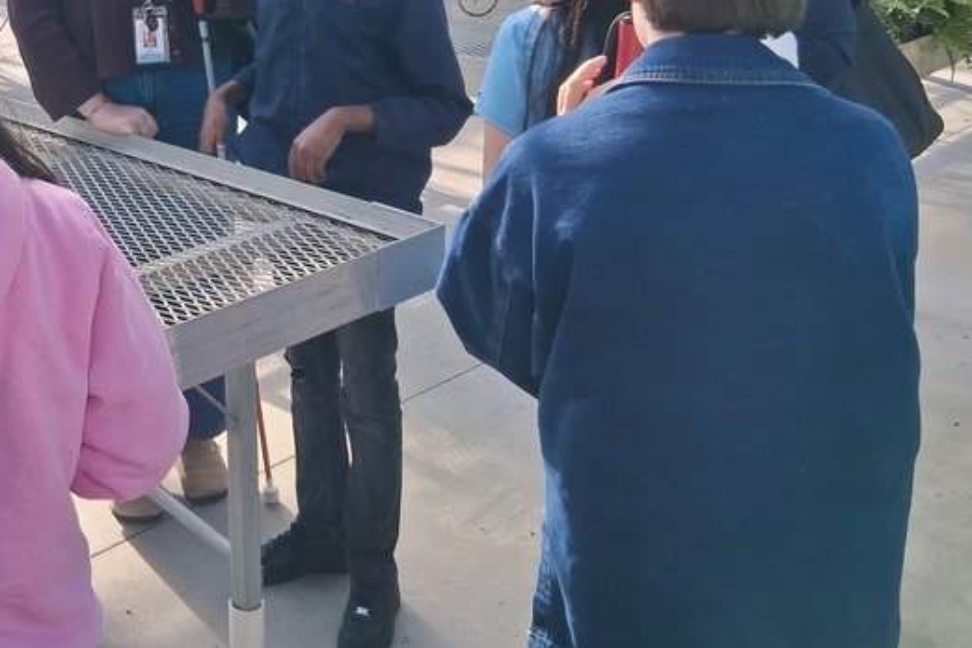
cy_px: 26
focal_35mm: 53
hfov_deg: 35.9
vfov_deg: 24.5
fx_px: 1431
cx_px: 156
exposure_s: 1/229
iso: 25
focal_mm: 3.98
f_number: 1.8
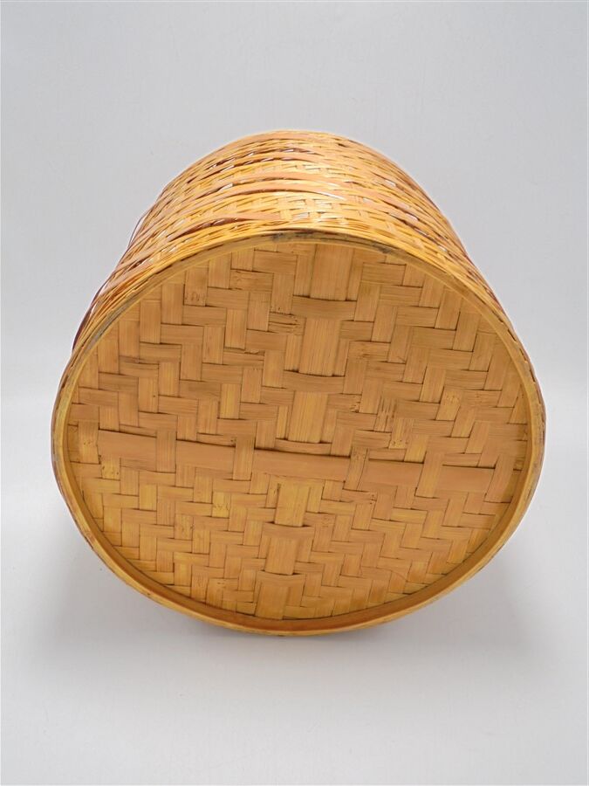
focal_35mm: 29
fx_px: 658
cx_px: 294
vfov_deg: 61.7
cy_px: 393
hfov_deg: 48.2
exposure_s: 1/50
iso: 100
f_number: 3.7
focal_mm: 5.3
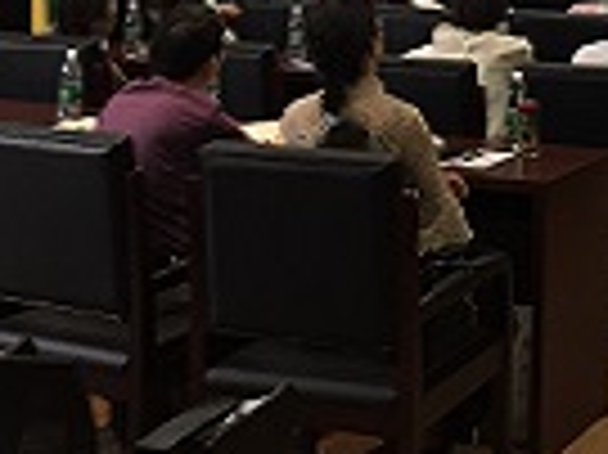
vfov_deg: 16.0
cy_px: -184
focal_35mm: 86
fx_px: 1509
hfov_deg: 21.6
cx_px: 671
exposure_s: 1/33
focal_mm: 4.15
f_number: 2.2
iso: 125
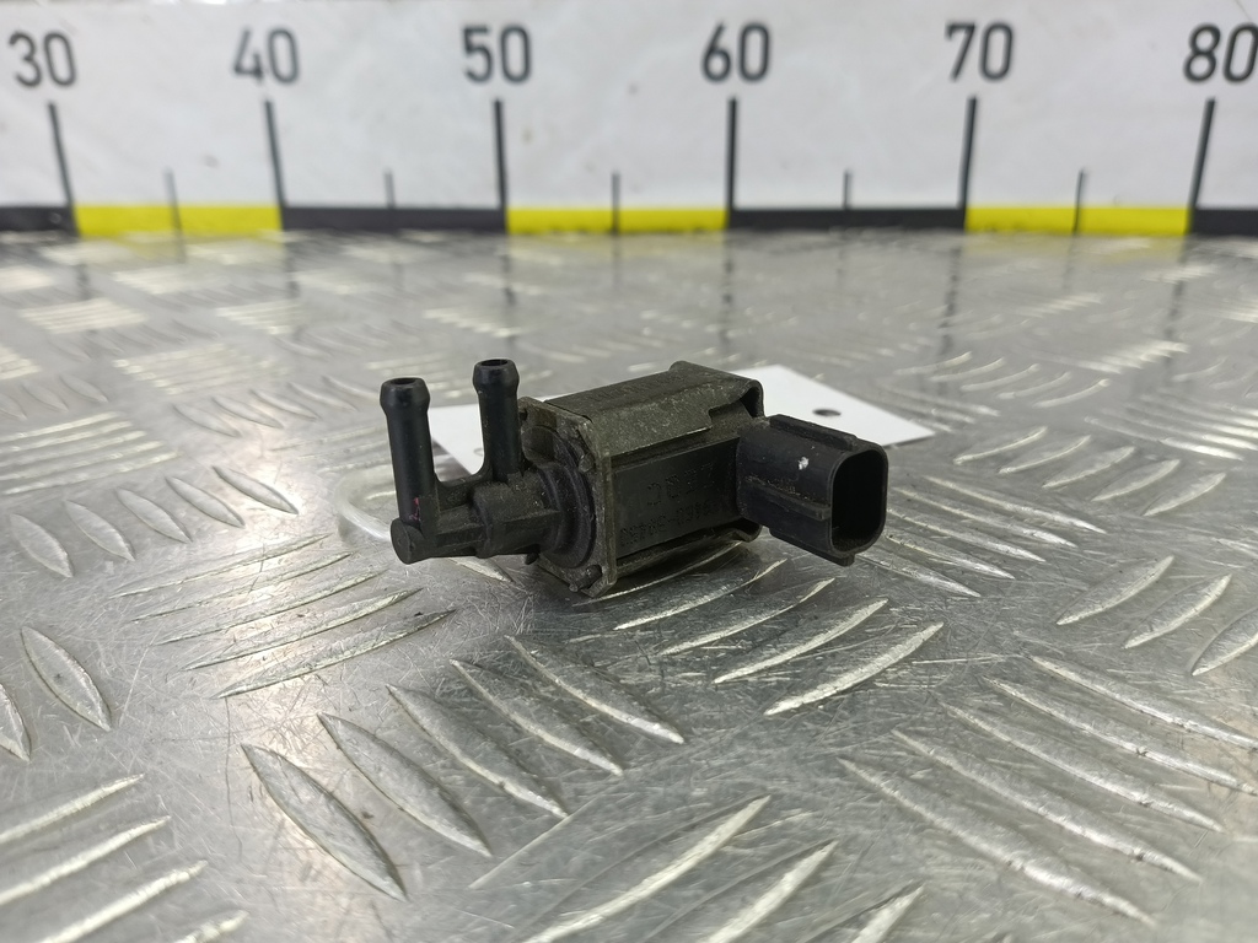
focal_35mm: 23
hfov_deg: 73.9
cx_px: 629
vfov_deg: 58.9
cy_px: 472
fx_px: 836
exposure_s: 1/50
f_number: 1.6
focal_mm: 4.11
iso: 135
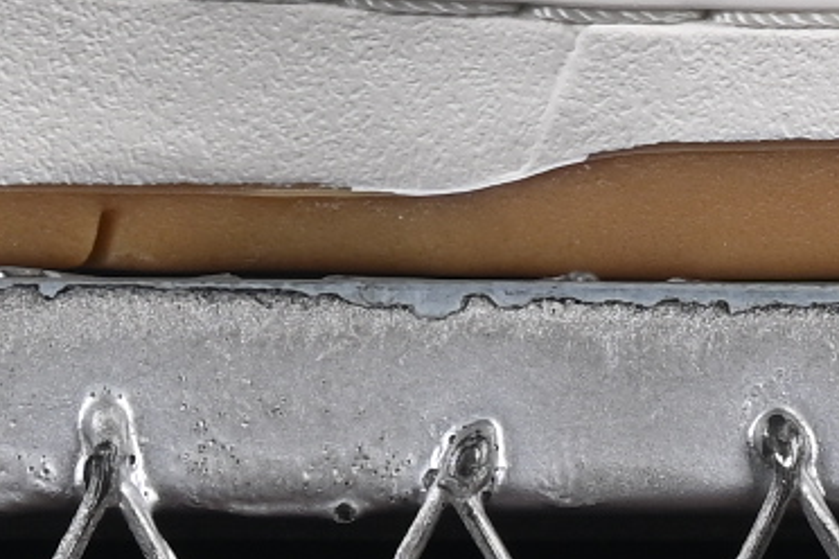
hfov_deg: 3.8
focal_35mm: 539
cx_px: 395
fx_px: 12561
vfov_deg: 2.5
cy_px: -1032
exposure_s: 1/80
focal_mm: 48
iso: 160
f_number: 8
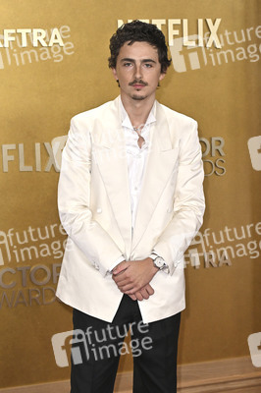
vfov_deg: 27.4
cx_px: 130
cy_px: 196
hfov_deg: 18.4
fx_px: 806
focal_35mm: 74
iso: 2500
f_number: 6.3
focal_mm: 74
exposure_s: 1/320
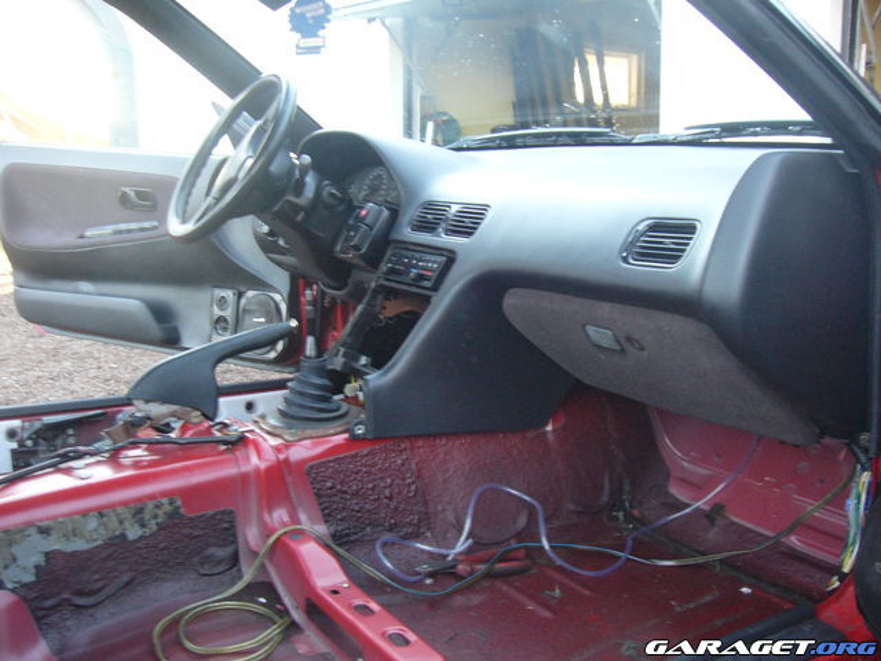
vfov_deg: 40.7
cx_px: 440
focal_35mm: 35
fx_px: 891
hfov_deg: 52.6
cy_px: 330
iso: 200
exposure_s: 1/8
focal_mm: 5.8
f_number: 2.8
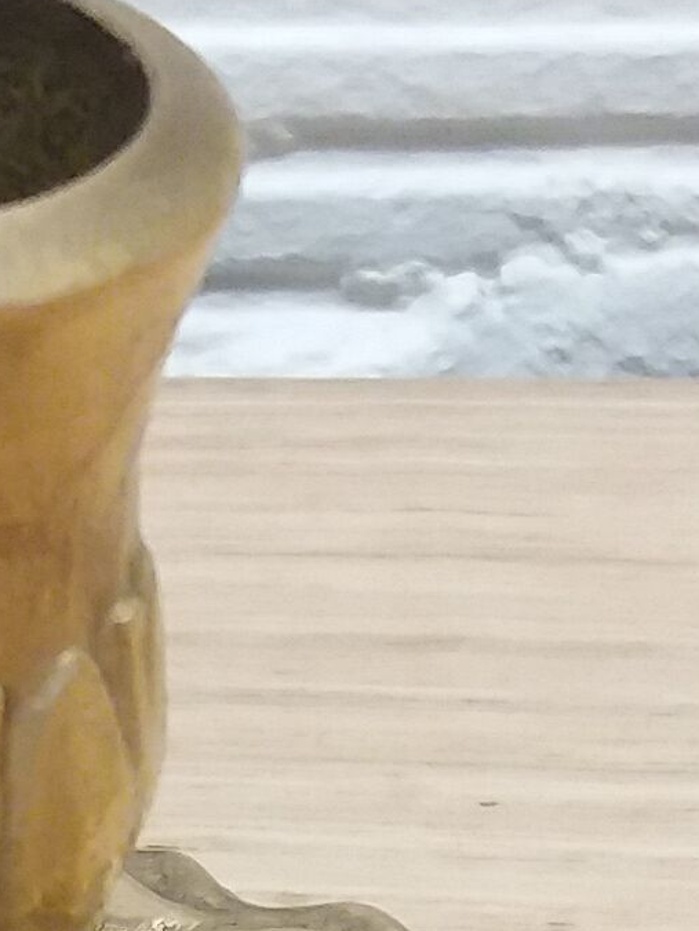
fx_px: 4604
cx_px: -307
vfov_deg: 11.3
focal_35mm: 171
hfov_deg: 8.5
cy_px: 1111
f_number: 1.9
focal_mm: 3.7
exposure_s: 1/126
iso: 200
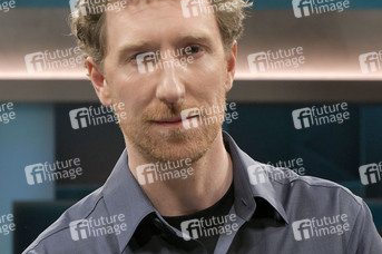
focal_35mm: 79
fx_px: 837
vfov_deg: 17.2
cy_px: 88
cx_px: 180
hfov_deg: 25.7
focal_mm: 60
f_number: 5.6
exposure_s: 1/200
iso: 2000
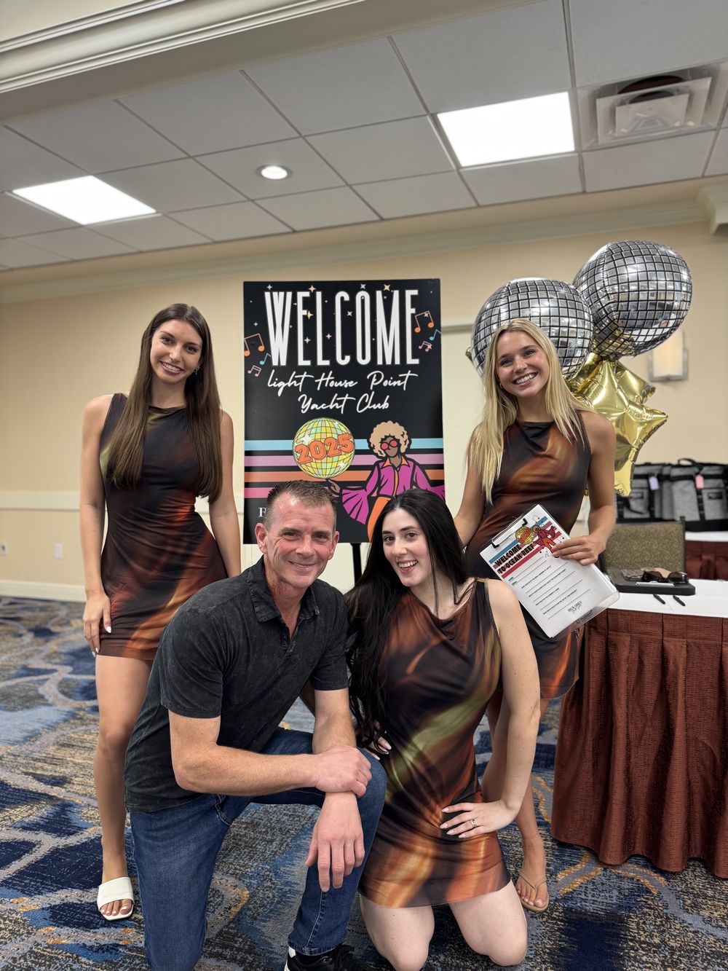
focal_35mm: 24
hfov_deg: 56.8
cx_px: 364
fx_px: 673
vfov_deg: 71.6
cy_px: 486
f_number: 1.78
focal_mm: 6.76
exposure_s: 1/60
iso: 125
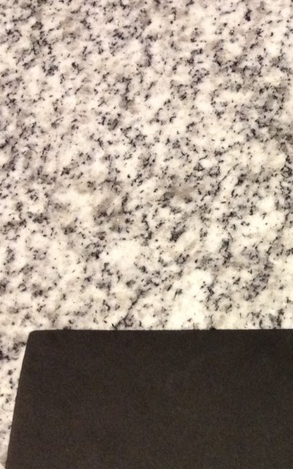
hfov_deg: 13.0
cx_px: 475
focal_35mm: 94
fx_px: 1200
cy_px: 427
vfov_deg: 21.6
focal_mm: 4.28
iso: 125
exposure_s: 1/20
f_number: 2.4
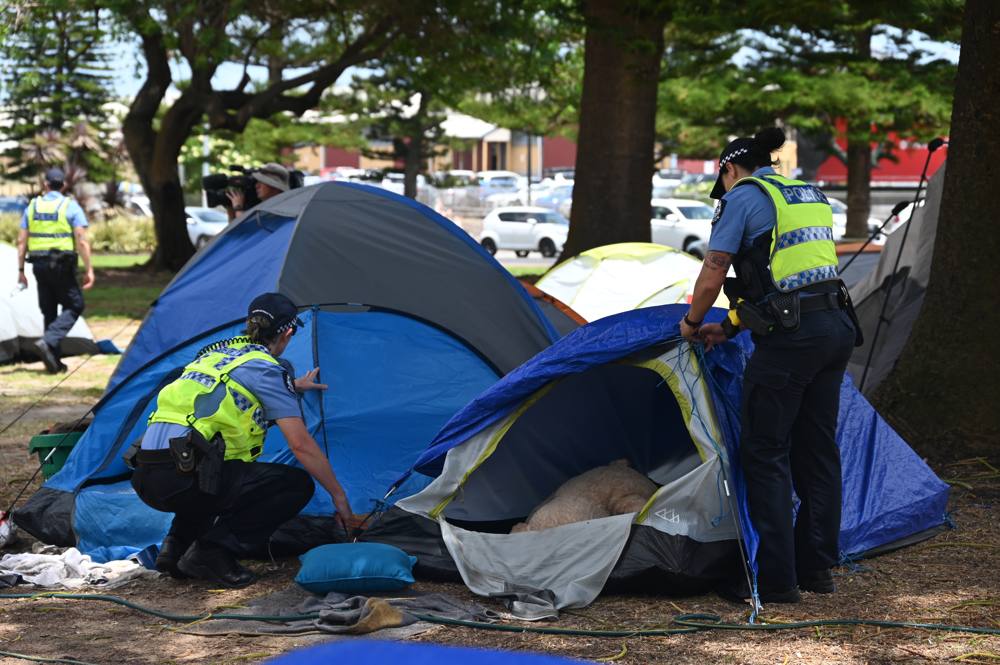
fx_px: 2859
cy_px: 332
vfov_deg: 13.3
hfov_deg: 19.8
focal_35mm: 103
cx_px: 500
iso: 200
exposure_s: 1/400
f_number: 6.3
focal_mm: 103
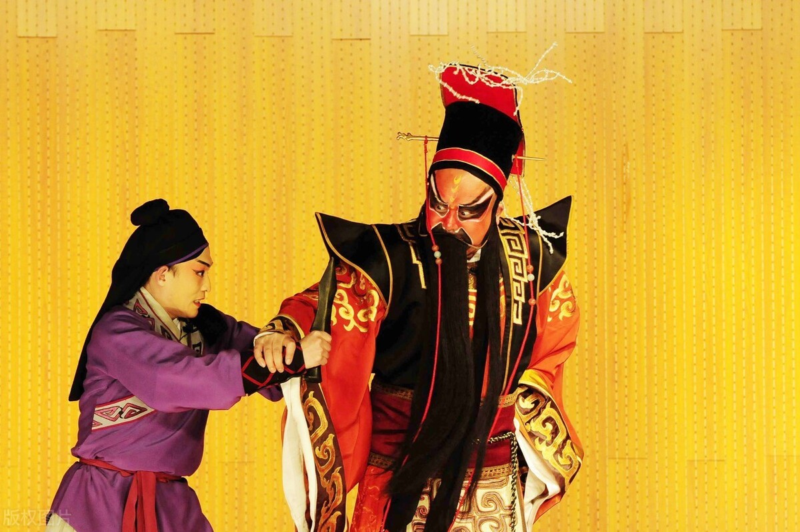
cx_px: 400
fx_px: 6159
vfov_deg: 4.9
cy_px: 266
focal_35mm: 278
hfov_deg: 7.4
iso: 1250
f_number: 7.1
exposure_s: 1/200
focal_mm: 185
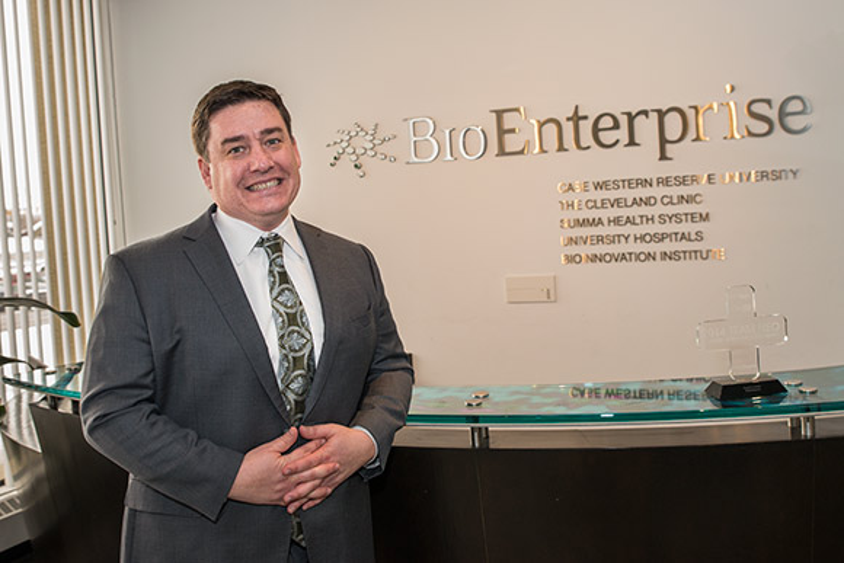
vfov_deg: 41.1
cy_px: 282
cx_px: 422
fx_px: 750
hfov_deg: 58.7
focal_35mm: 32
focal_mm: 32
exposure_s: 1/180
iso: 800
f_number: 5.6
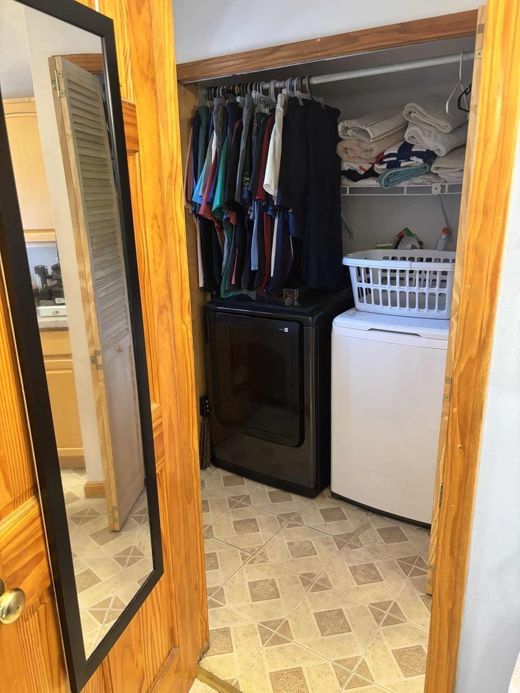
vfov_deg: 67.3
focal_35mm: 26
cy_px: 346
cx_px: 260
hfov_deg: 53.1
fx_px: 521
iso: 400
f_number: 1.6
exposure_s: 1/60
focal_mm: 5.96
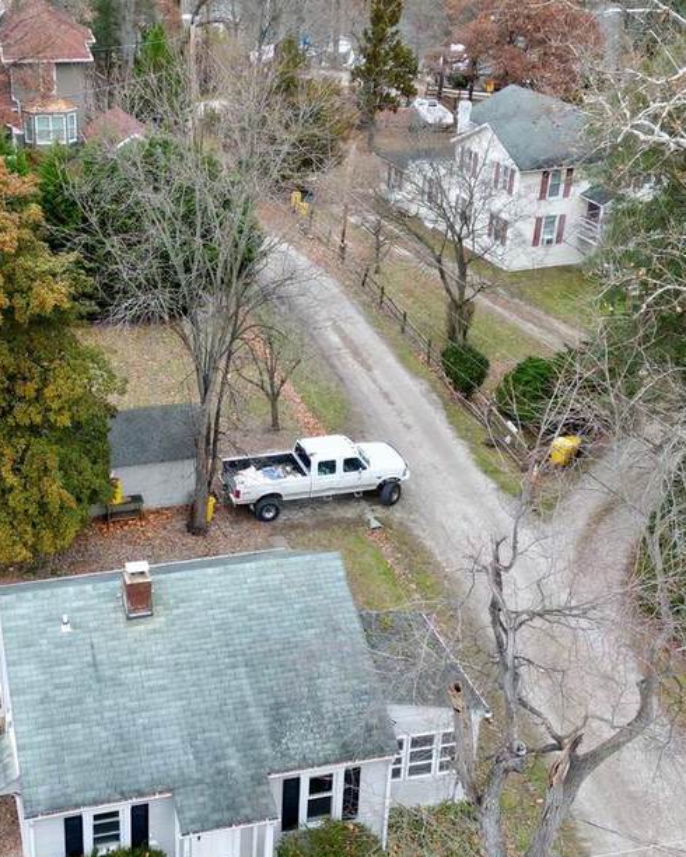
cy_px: 403
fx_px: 1243
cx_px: 217
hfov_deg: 30.6
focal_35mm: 49
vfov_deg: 38.0
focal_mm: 6.72
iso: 200
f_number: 1.7
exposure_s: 1/500
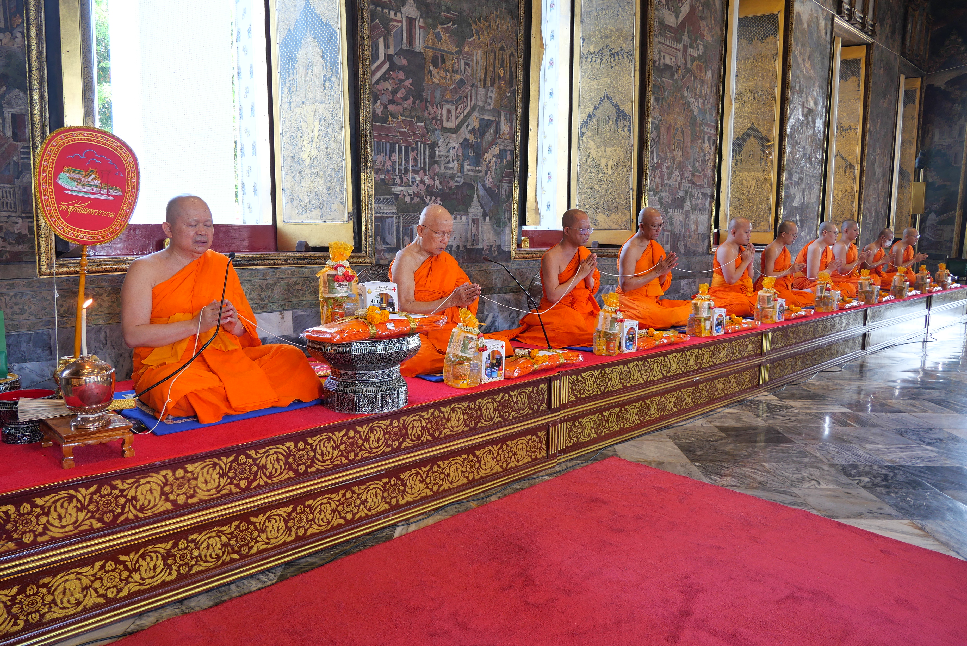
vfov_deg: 53.2
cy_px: 323
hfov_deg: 73.7
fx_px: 645
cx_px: 484
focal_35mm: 24
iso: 200
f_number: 4
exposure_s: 1/15
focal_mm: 12
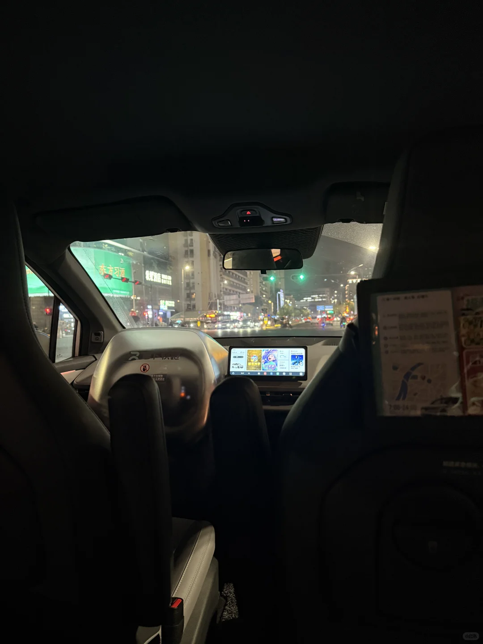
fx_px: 446
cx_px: 242
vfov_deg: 71.6
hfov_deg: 56.8
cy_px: 322
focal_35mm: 24
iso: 640
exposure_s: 1/60
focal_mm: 6.76
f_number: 1.78
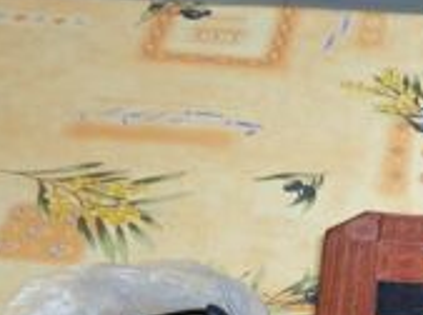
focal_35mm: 74
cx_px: 461
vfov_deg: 18.2
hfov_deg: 24.7
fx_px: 902
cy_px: 435
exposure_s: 1/50
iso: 320
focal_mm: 4.3
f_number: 2.4
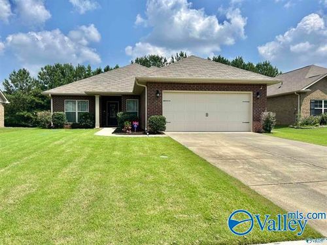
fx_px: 246
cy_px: 122
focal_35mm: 26
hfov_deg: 67.3
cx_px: 164
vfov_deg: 53.1
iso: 50
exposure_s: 1/5587
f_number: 1.5
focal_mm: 5.7
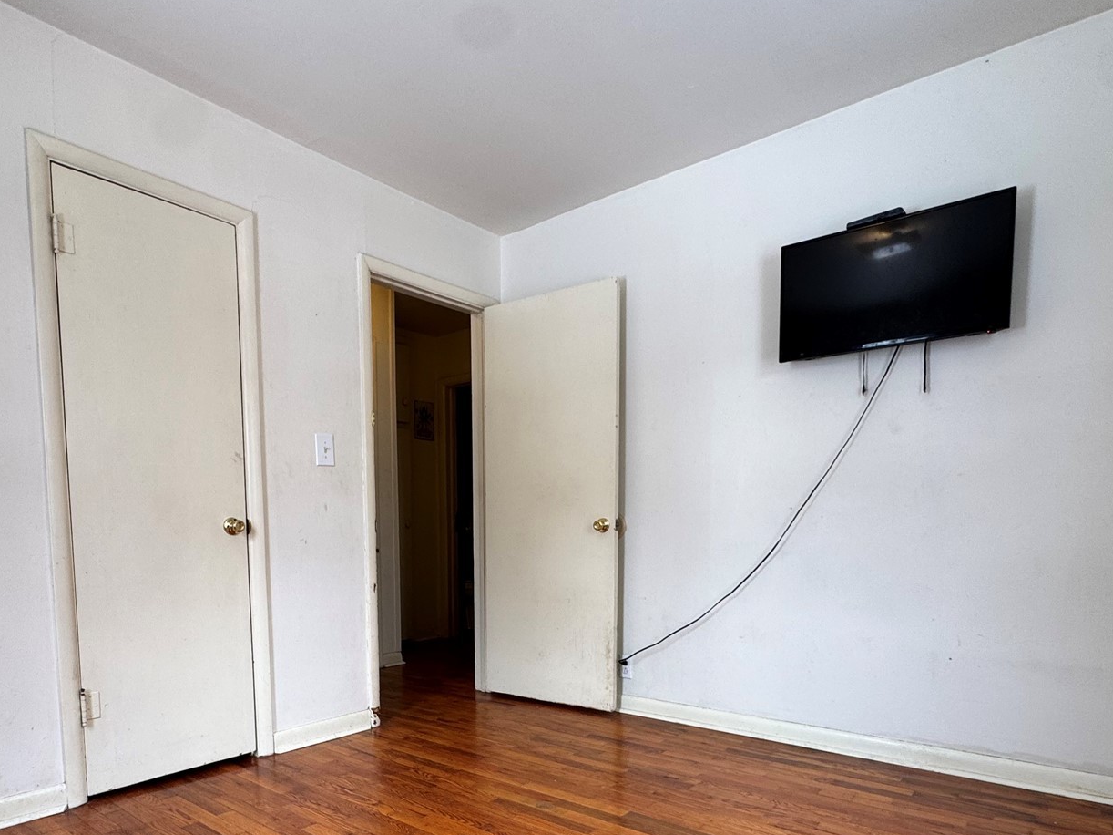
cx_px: 506
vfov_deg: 59.0
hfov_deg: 76.2
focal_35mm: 22
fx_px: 707
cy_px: 585
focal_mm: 2.22
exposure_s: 1/99
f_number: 2.2
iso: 80
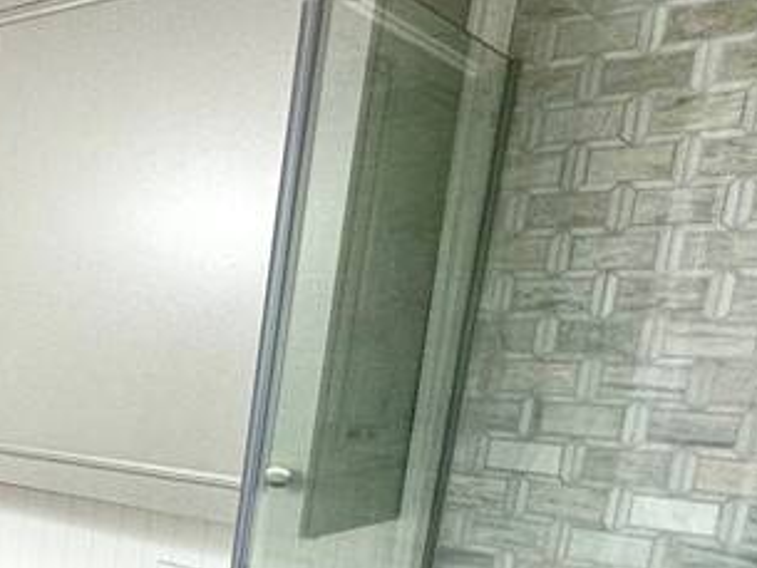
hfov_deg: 30.5
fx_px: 1028
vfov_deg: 29.6
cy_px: 508
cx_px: -261
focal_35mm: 47
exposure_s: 1/120
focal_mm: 2.22
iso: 125
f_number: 2.2
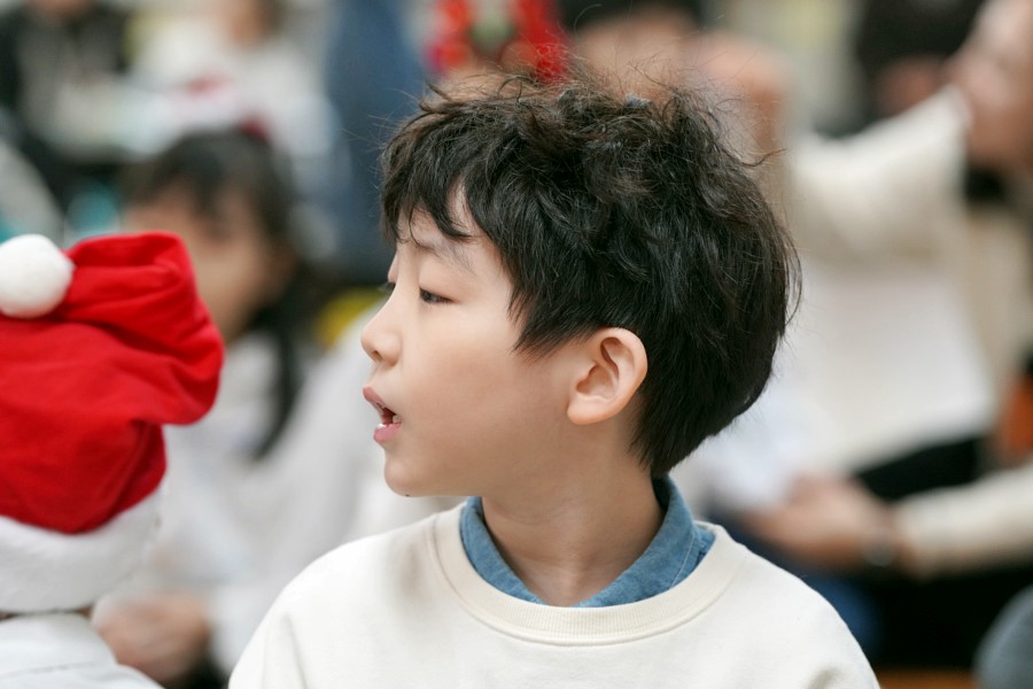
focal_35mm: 158
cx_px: 516
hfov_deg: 13.0
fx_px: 4533
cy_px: 344
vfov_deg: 8.7
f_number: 4
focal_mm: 158
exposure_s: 1/160
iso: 2500
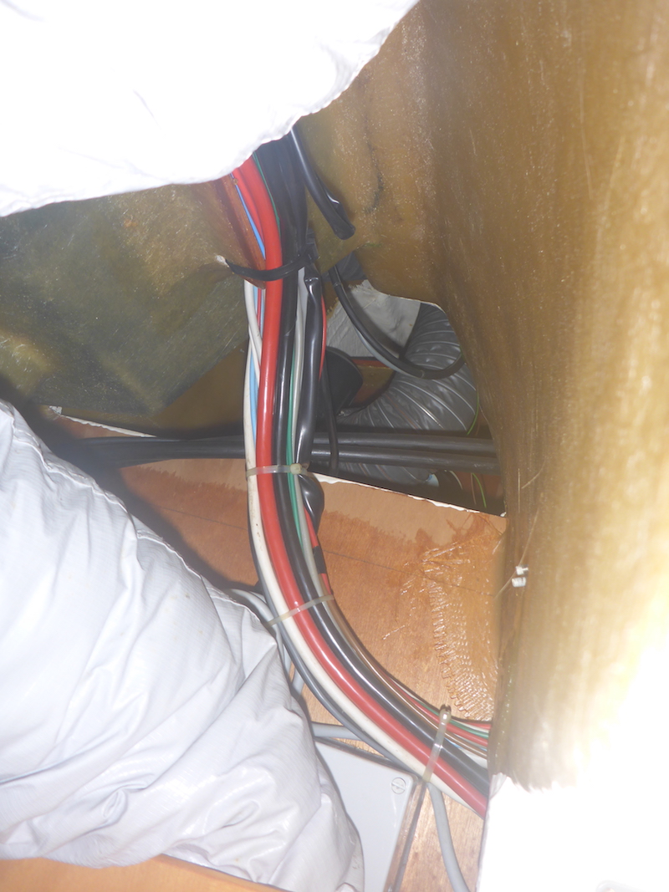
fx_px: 722
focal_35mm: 28
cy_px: 446
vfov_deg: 63.4
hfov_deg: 49.7
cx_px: 334
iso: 100
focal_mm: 4.9
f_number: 3.3
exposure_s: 1/60
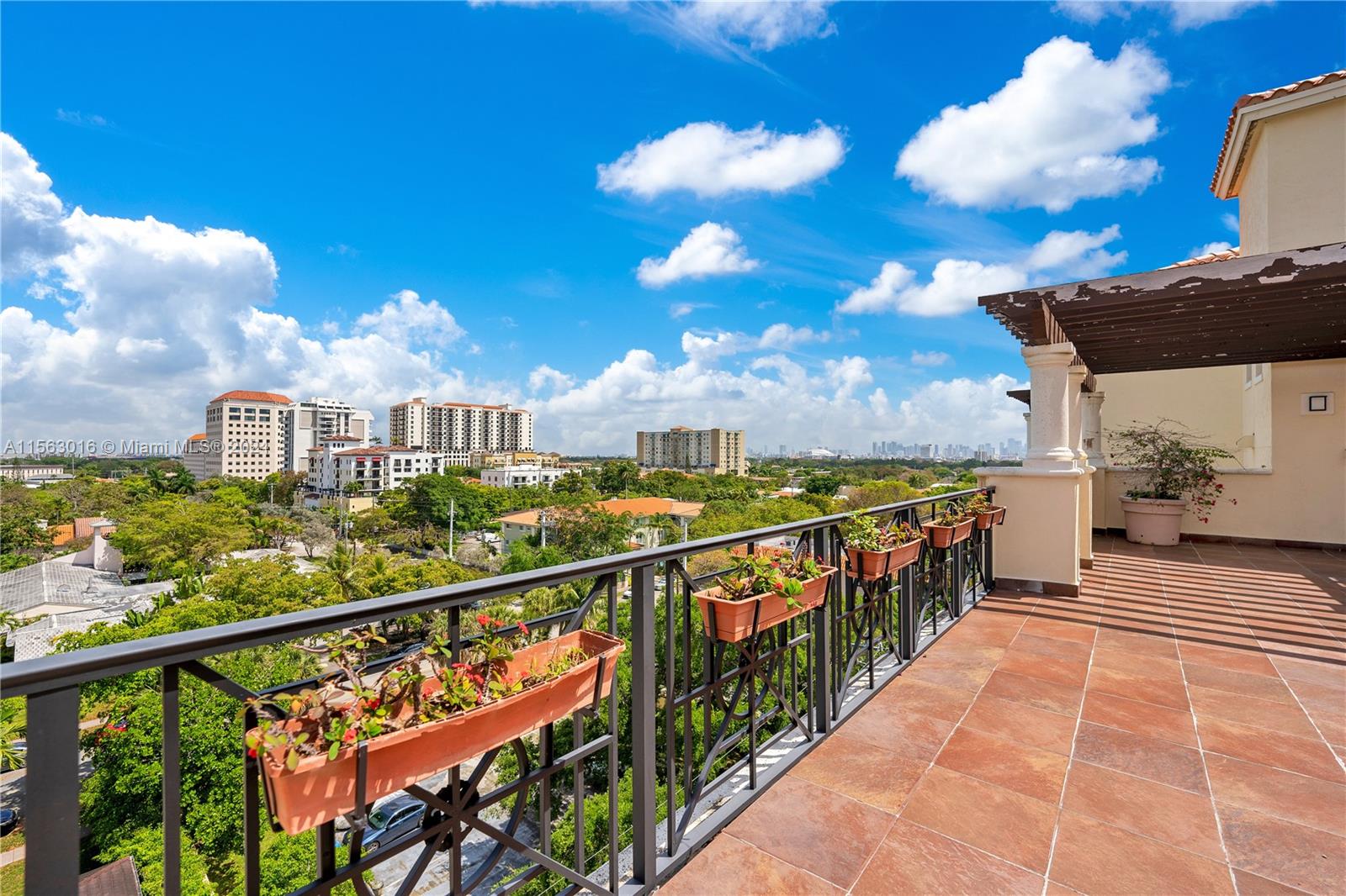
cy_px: 448
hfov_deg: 104.3
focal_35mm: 14
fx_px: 523
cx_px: 673
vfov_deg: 81.2
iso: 100
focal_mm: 14
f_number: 5
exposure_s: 1/800
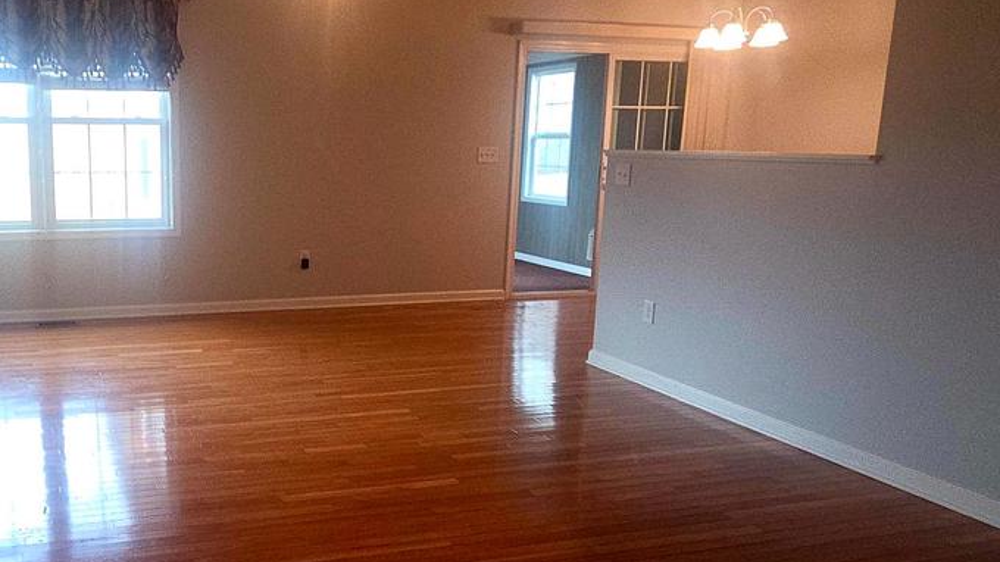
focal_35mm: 30
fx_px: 795
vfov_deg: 38.9
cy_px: 306
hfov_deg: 61.3
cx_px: 271
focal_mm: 2.2
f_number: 2.2
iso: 100
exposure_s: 1/30
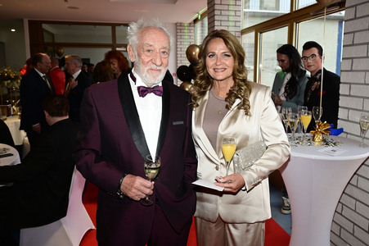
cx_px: 184
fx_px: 287
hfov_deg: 65.5
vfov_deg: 46.3
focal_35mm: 28
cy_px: 123
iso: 1250
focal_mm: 28
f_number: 5.6
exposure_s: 1/200
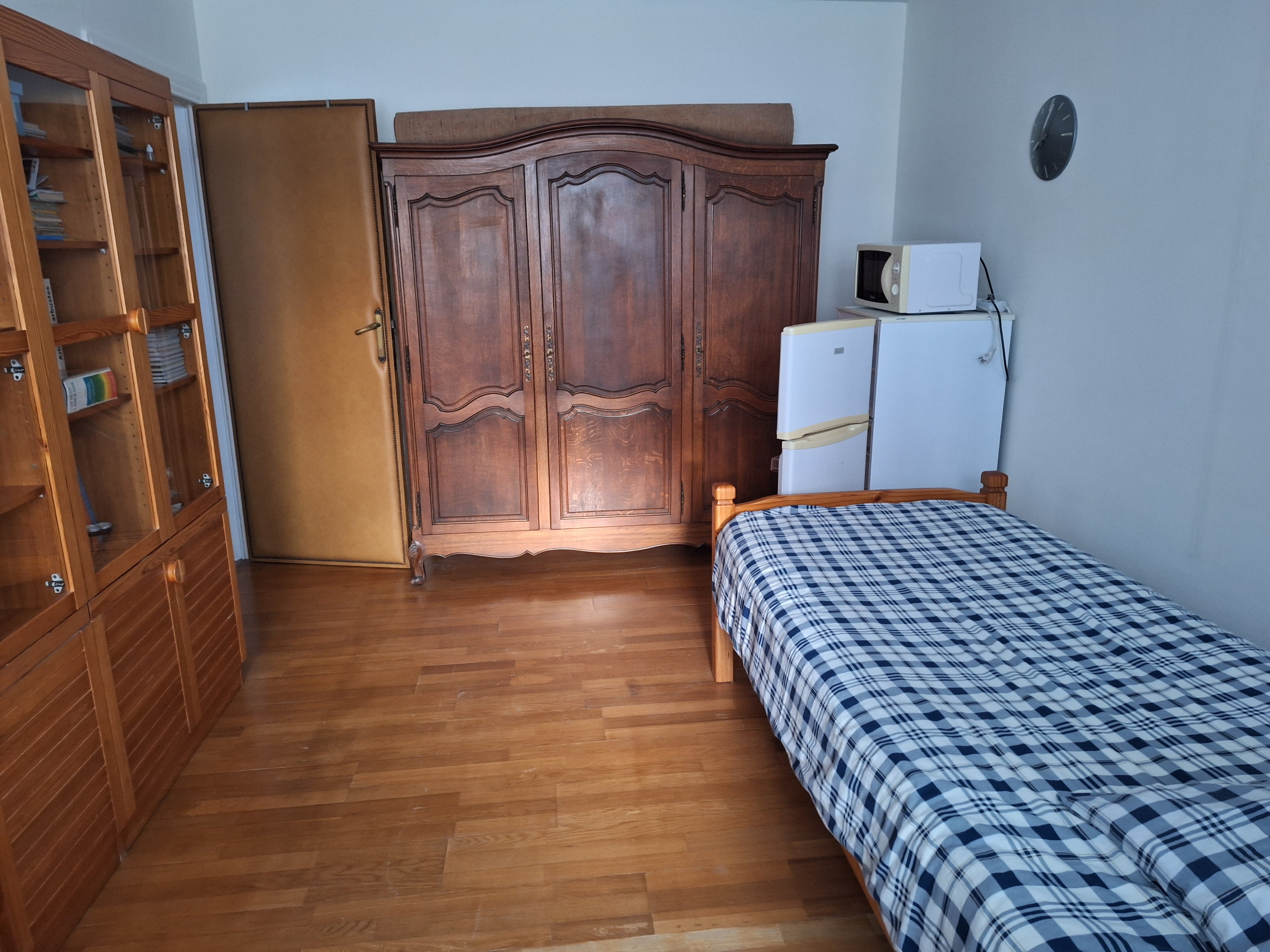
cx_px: 635
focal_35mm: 23
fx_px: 844
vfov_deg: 58.9
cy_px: 476
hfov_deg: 73.9
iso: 400
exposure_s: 1/24
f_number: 1.8
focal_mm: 5.54
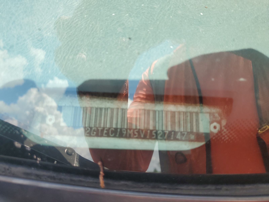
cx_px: 134
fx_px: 202
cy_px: 101
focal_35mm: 26
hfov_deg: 67.3
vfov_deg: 53.1
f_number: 1.5
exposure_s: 1/556
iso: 50
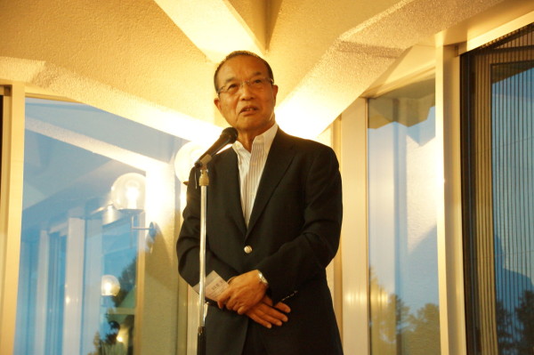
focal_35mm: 90
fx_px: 1334
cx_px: 267
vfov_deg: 15.2
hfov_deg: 22.6
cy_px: 178
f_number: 5.6
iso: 3200
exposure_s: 1/25
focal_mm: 60
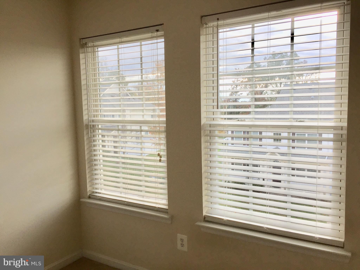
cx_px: 180
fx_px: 302
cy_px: 135
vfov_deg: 48.2
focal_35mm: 29
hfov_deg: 61.7
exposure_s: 1/366
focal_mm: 4.15
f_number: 2.2
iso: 32
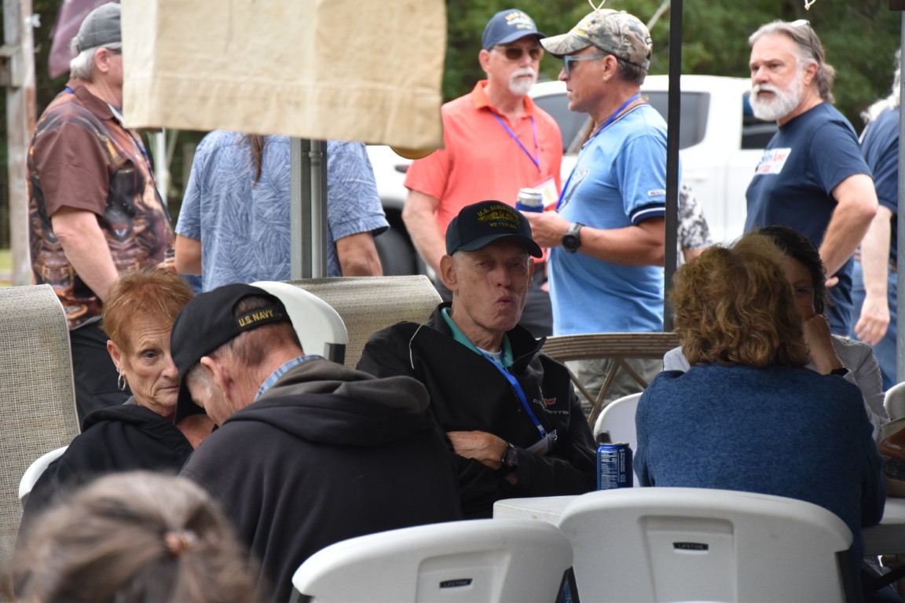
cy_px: 302
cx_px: 452
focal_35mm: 158
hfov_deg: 13.0
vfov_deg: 8.7
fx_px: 3959
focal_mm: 105
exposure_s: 1/320
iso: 400
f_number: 5.6
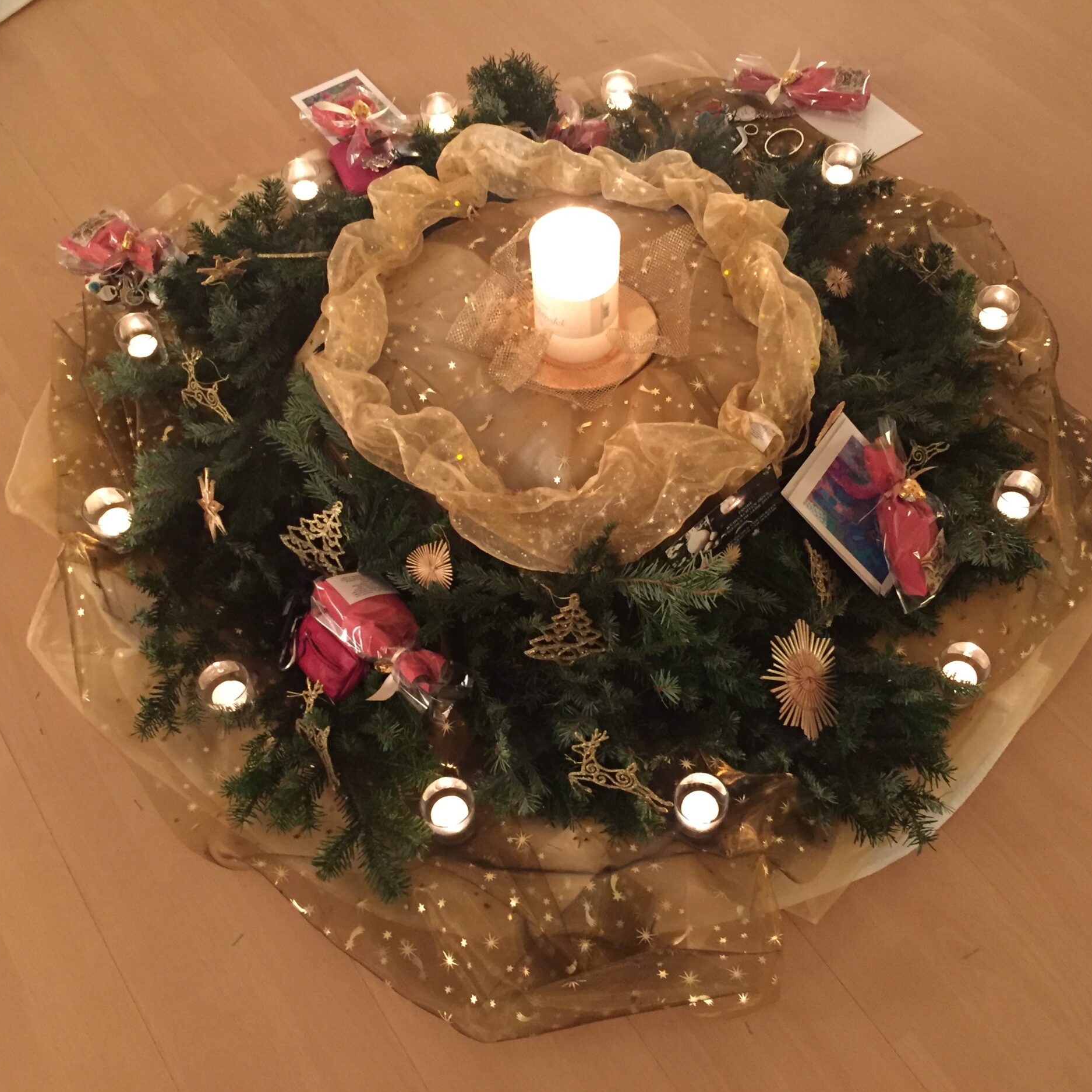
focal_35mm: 35
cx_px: 588
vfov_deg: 47.2
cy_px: 549
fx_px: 1249
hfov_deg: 47.2
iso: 500
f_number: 2.2
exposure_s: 1/17
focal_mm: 4.15
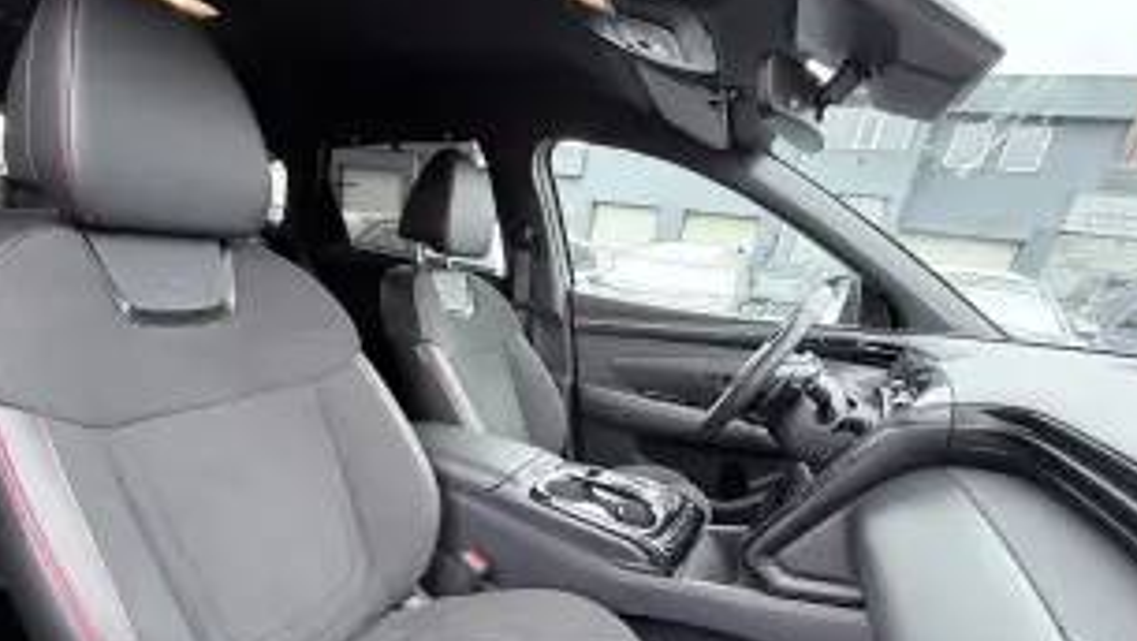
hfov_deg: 92.6
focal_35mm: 18
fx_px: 543
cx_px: 544
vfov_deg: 58.3
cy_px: 473
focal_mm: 2.22
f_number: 2.2
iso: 125
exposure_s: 1/121
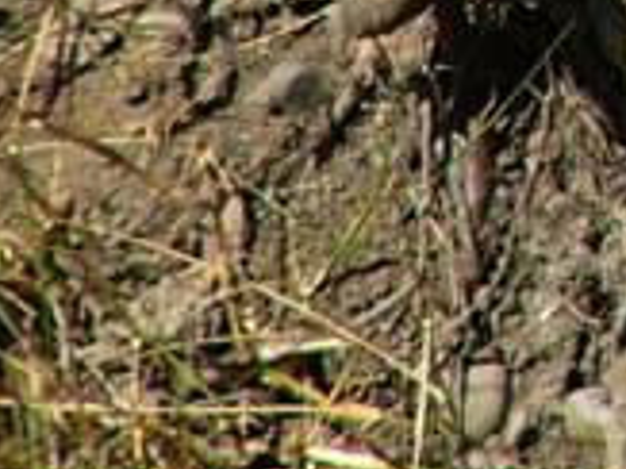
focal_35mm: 2117
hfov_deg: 0.9
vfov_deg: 0.7
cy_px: -288
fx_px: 38256
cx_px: 1313
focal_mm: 72
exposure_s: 1/640
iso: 50
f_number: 4
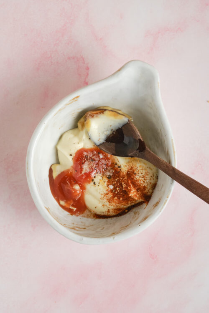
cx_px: 104
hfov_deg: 15.2
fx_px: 784
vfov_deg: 22.6
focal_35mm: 90
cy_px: 156
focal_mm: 60
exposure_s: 1/60
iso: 3200
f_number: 11
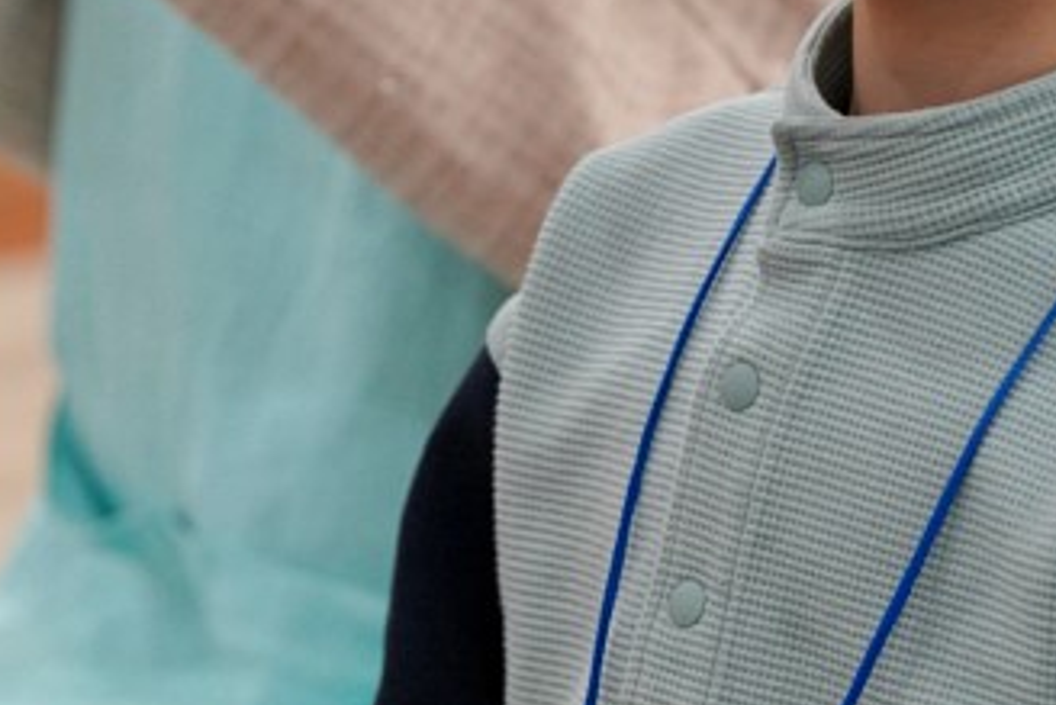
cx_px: 621
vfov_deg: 2.5
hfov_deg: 3.8
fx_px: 16110
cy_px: 19
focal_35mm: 549
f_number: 4
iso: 2000
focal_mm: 200
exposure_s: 1/250
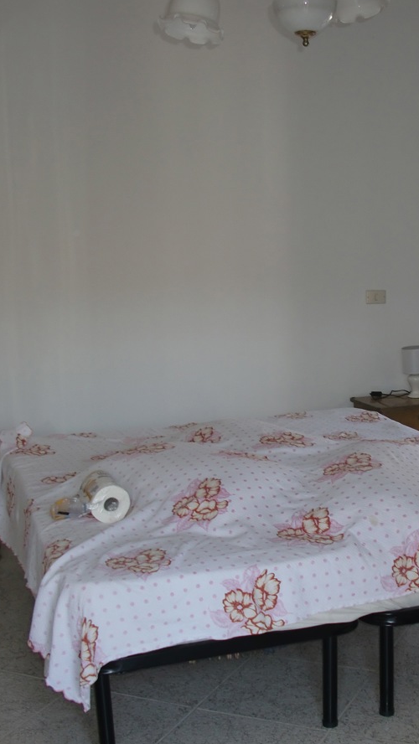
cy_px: 369
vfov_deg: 39.2
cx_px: 338
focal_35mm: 53
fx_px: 1046
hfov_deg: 22.3
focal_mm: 6.3
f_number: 2.8
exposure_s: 1/60
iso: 64
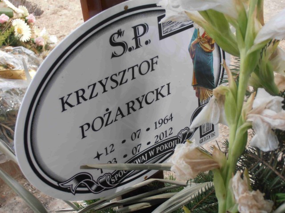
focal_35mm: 57
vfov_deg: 25.7
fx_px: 469
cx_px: 142
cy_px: 106
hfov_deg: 33.8
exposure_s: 1/125
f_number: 4.5
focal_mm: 10.04
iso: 80
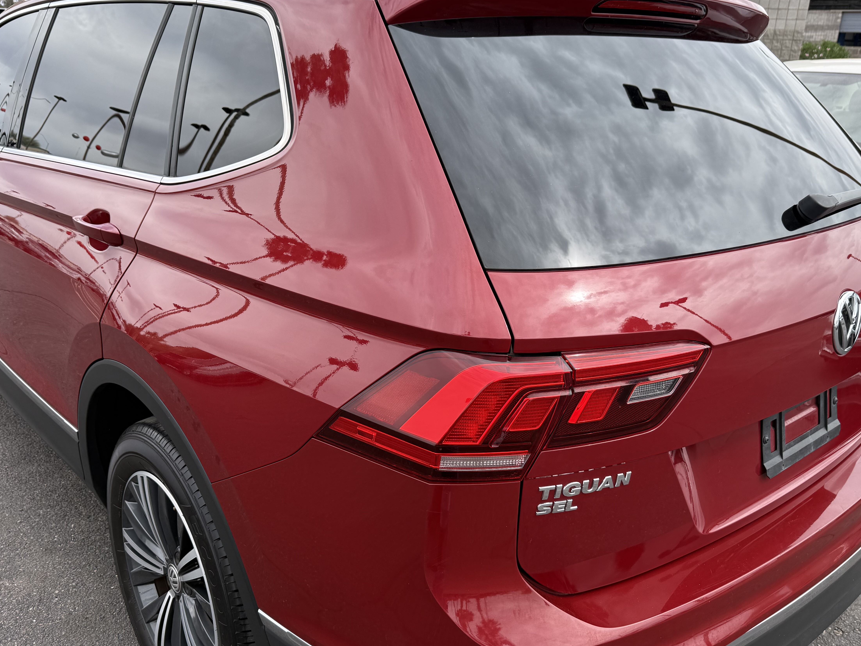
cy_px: 328
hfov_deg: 58.3
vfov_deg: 45.4
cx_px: 407
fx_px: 771
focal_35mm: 31
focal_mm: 6.76
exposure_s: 1/1230
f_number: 1.78
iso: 80
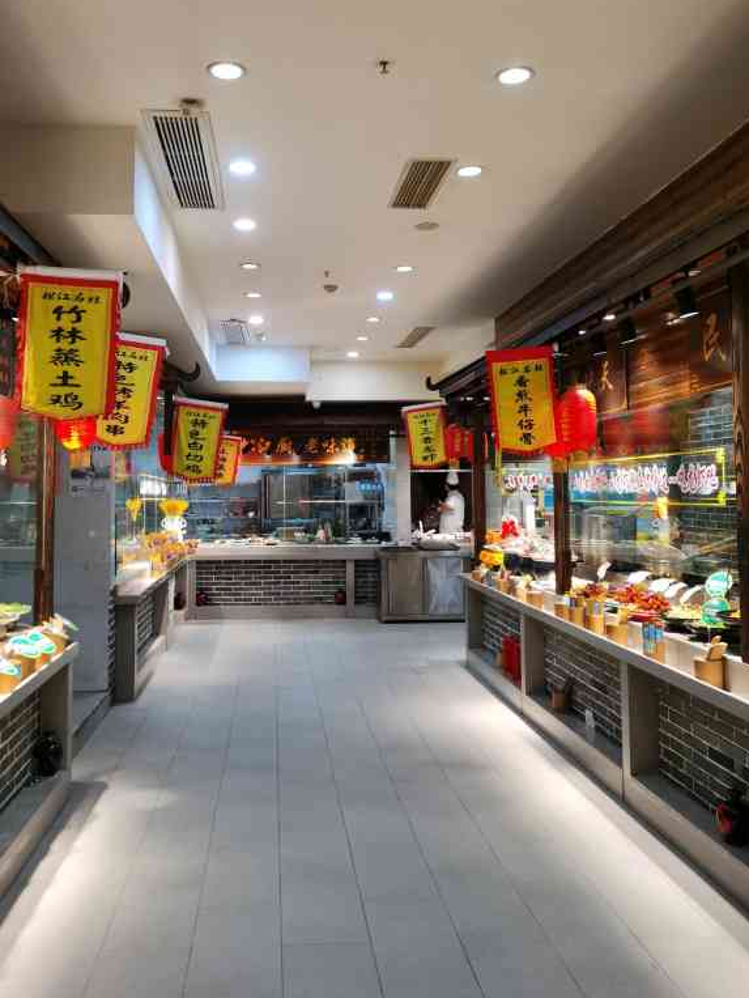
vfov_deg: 55.2
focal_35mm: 33
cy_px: 438
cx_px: 311
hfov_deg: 42.8
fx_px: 951
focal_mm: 5.58
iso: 100
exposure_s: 1/90.1
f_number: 1.8
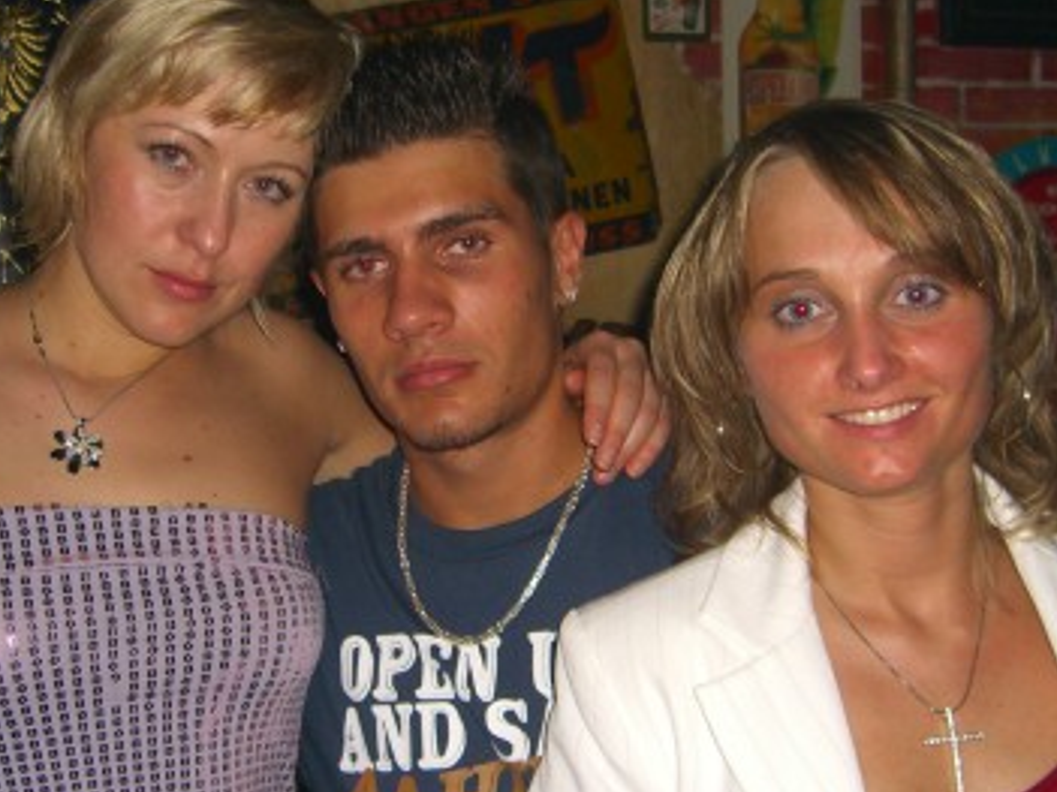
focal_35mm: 65
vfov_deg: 22.6
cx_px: 470
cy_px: 422
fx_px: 1984
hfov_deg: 29.8
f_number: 2.8
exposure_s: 1/60
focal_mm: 7.9
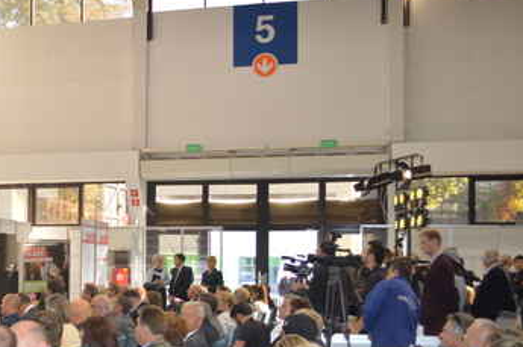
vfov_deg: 23.1
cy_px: 258
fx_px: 841
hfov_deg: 33.0
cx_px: 65
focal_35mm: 58
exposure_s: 1/100
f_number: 4
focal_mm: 22
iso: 400
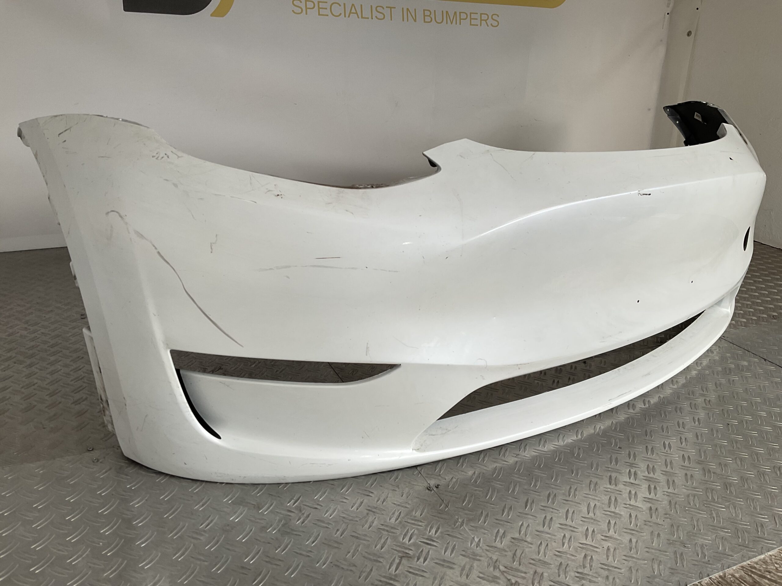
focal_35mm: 29
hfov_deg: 61.7
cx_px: 391
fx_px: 655
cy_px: 293
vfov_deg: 48.2
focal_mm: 3
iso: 25
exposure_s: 1/100
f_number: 1.8
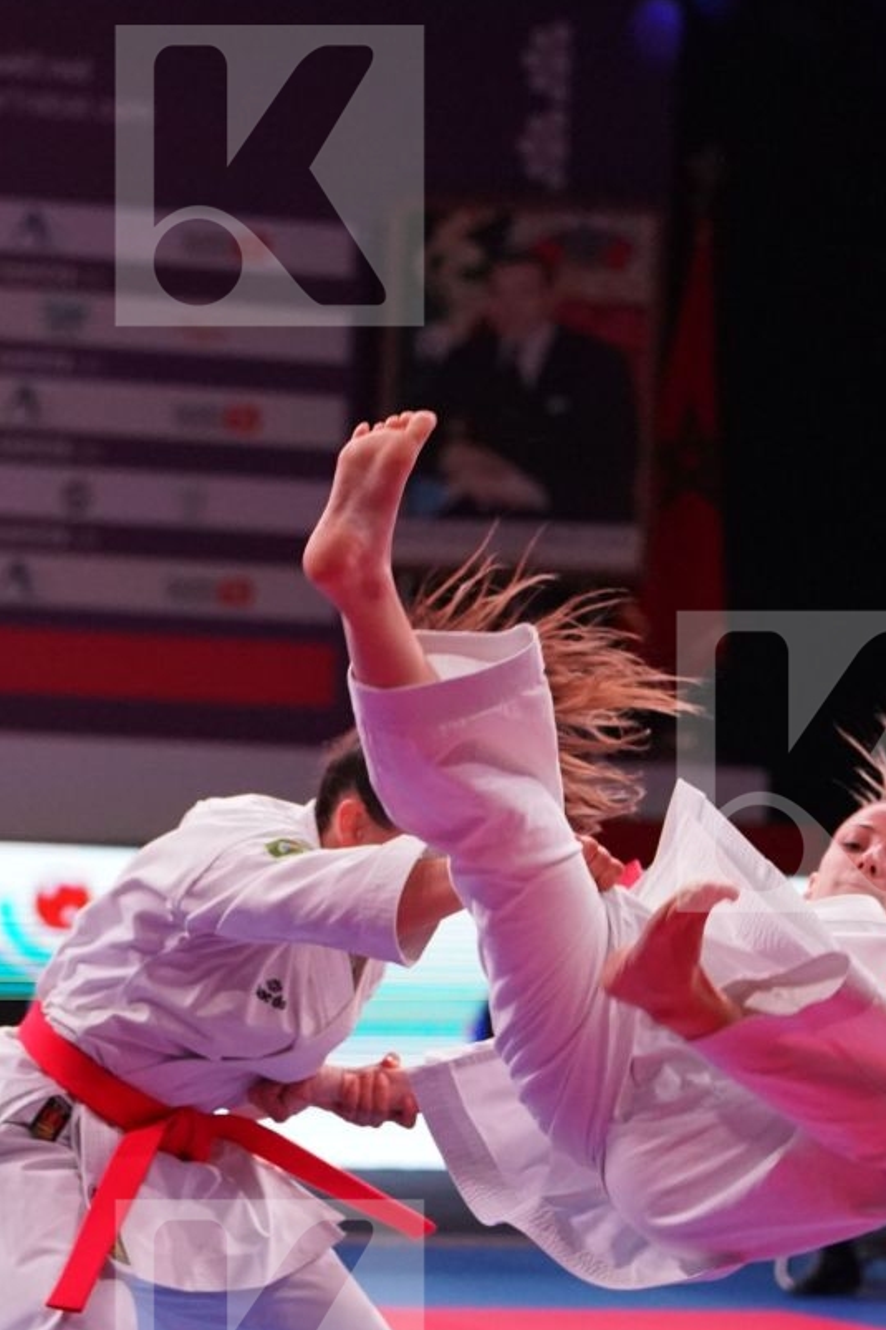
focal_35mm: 157
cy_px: 762
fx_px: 5798
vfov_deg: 13.1
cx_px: 270
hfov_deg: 8.7
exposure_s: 1/1000
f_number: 2.8
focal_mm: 70
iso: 4000
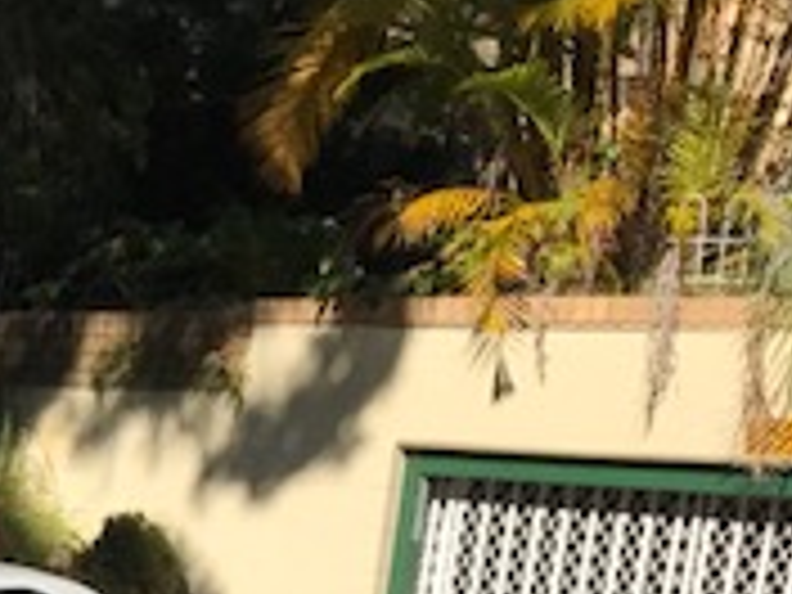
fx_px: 2334
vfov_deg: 13.1
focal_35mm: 102
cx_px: -320
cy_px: 1062
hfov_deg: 17.7
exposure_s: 1/2817
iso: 20
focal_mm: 3.99
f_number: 1.8
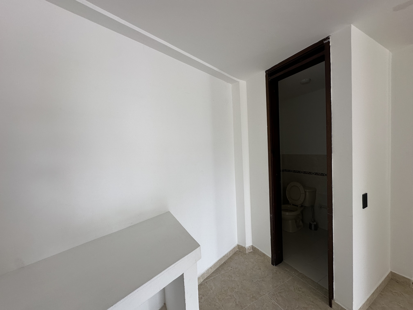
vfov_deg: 85.7
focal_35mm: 14
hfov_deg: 102.1
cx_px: 206
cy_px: 155
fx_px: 167
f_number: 2.2
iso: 80
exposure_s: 1/99
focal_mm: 2.22
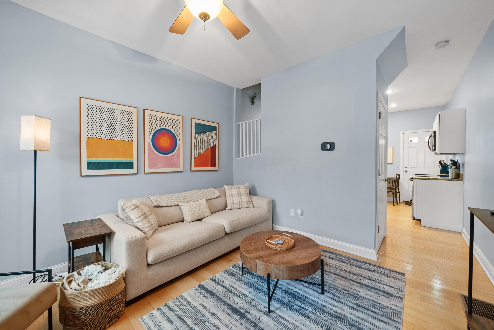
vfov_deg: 85.5
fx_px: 178
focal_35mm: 13
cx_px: 247
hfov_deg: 108.3
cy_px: 165
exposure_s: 1.3
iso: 800
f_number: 9
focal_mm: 13
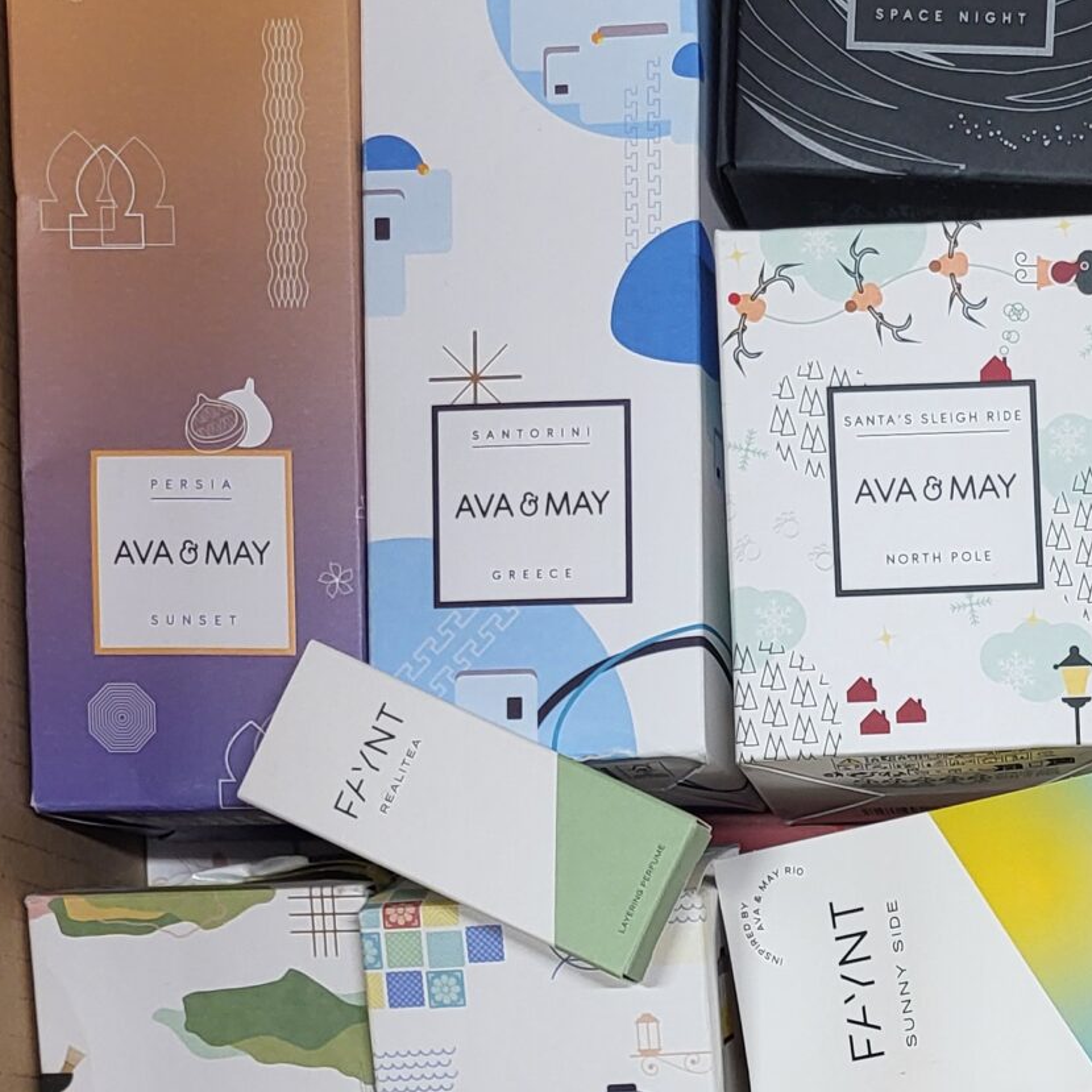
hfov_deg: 23.4
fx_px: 2534
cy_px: 1240
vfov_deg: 22.7
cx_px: 1054
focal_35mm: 71
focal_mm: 5.4
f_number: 1.8
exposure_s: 1/100
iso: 200
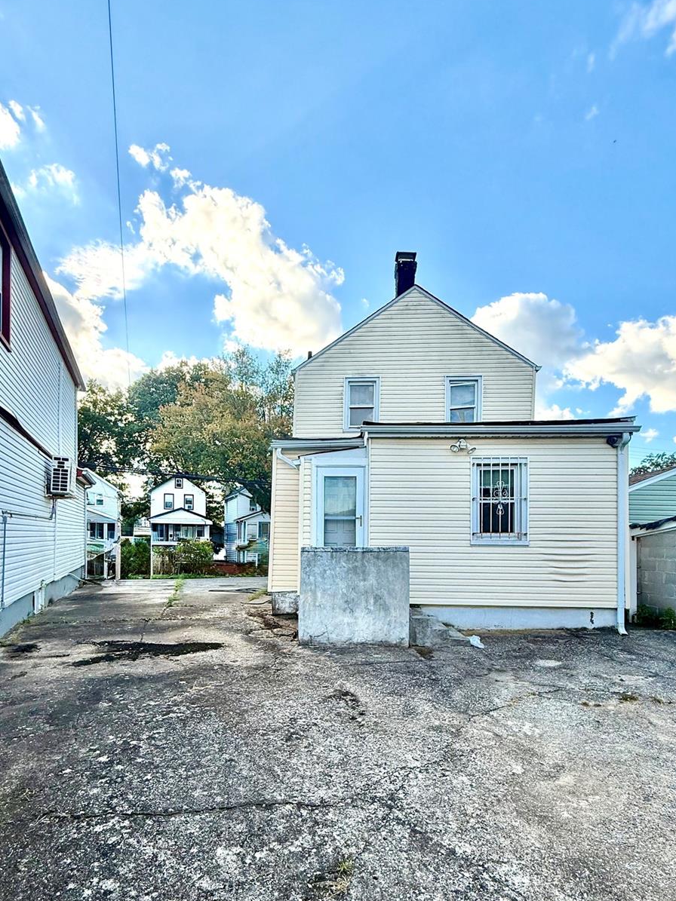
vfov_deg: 86.6
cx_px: 313
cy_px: 544
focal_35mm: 18
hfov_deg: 71.5
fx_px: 469
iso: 64
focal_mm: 2.22
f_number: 2.2
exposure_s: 1/734
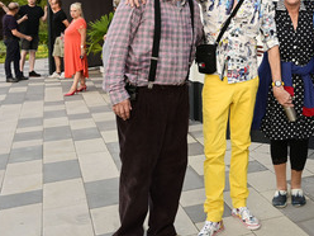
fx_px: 381
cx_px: 280
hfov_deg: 41.4
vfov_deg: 34.2
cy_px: 91
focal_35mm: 42
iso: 1250
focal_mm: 24
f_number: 7.1
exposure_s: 1/200
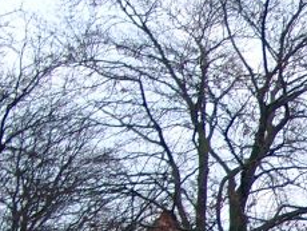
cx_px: 486
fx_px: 1296
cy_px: 361
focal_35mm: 146
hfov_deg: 12.7
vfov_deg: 9.8
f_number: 2
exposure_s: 1/56.6
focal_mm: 8.82
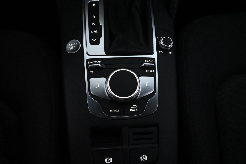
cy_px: 82
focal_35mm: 27
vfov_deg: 47.9
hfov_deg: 67.4
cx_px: 123
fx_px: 184
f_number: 7.1
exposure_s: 1/80
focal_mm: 18
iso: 8000
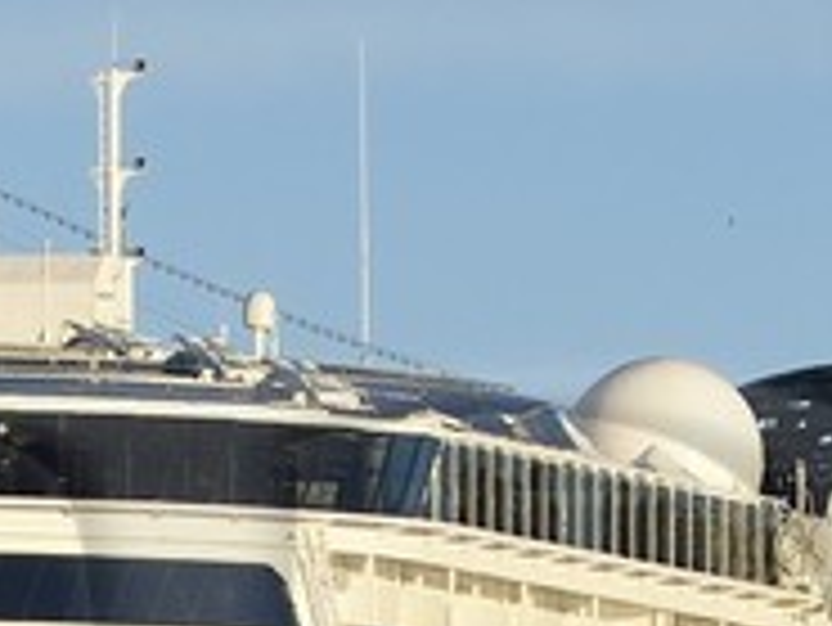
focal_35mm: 1412
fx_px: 33960
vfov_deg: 1.1
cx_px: -13
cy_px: 1121
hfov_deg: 1.4
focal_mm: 170
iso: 200
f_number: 8
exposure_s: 1/640
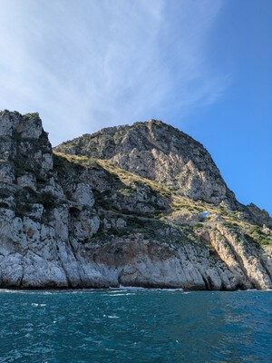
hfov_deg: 54.9
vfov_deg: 69.4
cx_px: 136
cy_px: 182
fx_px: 262
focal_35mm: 25
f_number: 1.89
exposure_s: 1/1733
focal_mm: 5.43
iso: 46
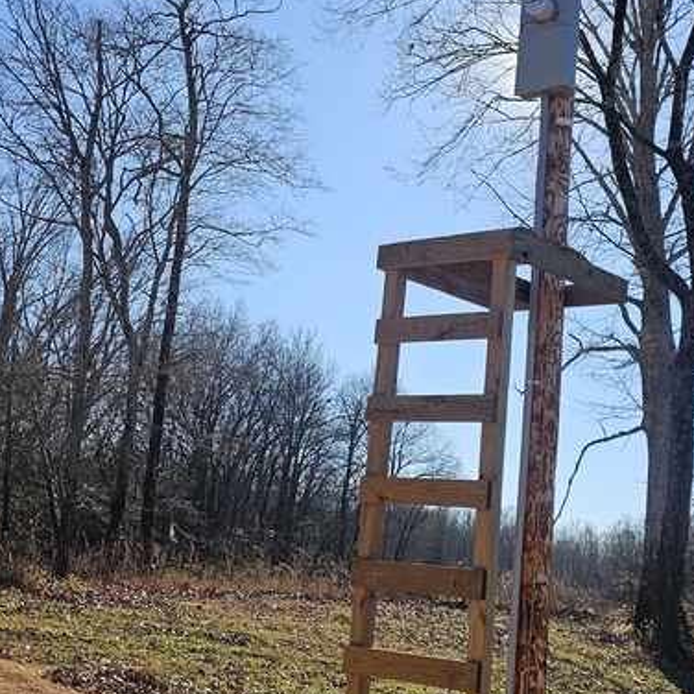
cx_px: 410
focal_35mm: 54
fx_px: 1225
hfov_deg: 31.6
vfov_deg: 31.6
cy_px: 312
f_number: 1.7
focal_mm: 6.3
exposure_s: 1/799
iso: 10
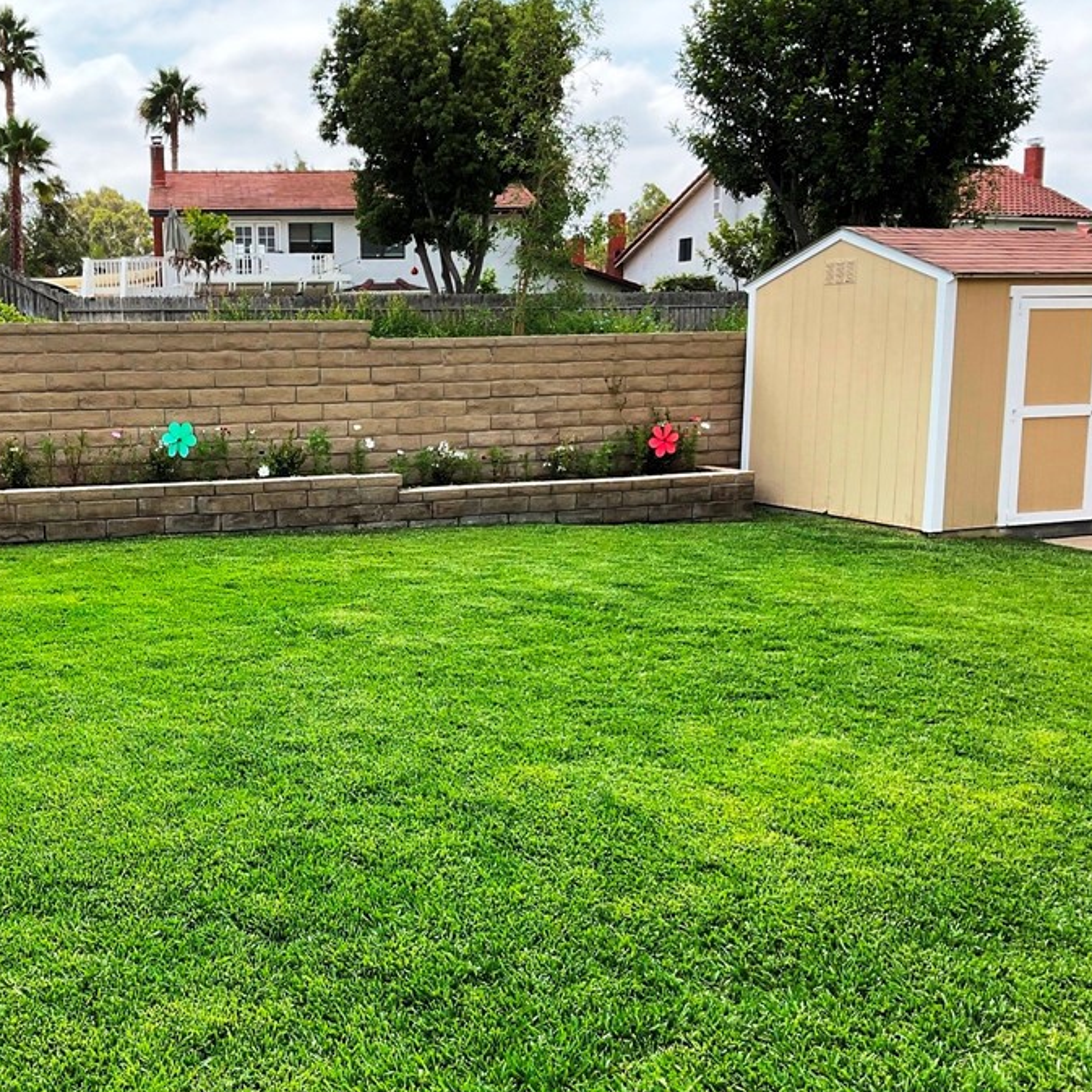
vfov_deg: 42.8
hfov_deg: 42.1
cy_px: 595
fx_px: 1392
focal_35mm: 39
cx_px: 344
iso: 16
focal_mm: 3
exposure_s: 1/586
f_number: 1.8
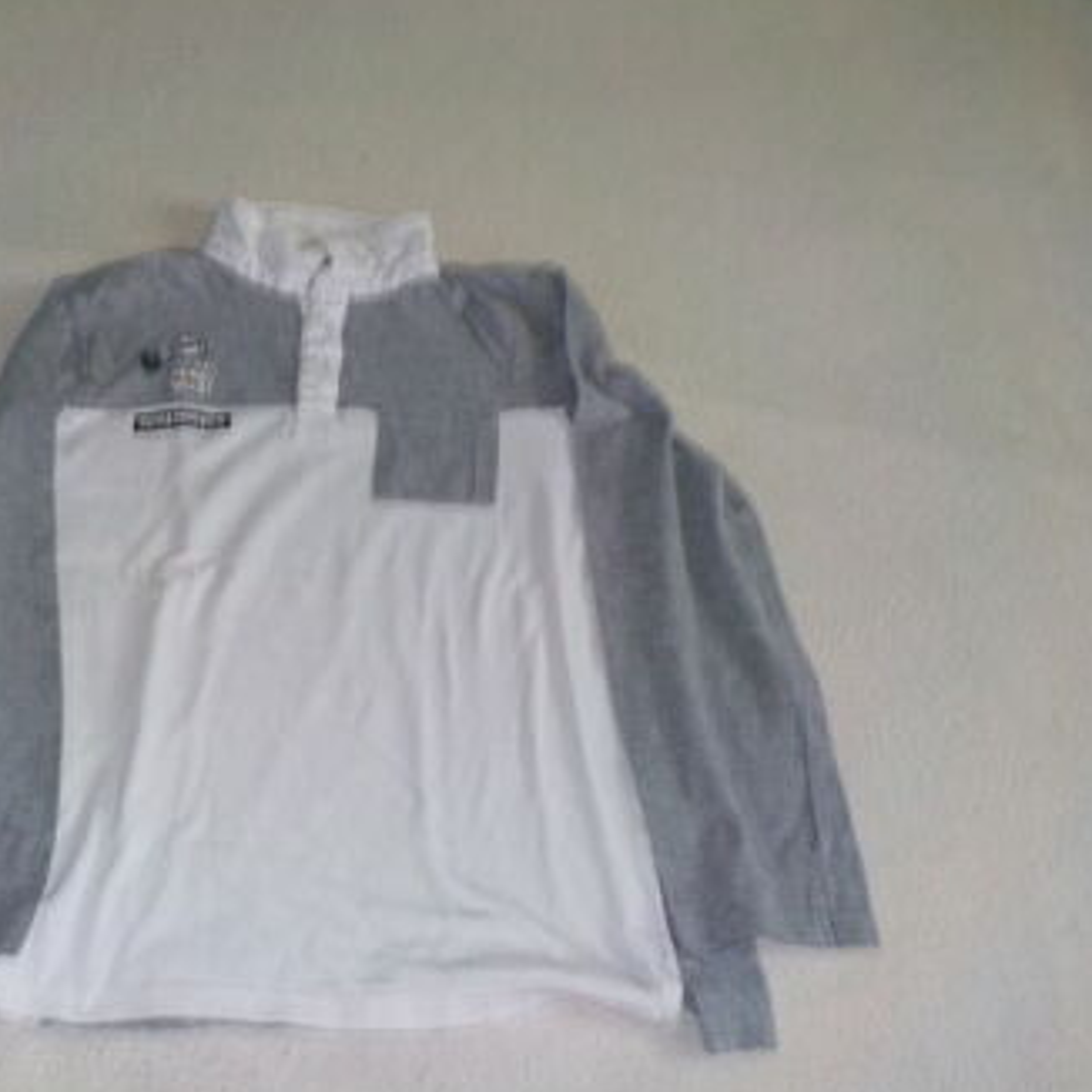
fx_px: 1392
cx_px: 301
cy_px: 506
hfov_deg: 41.8
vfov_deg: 42.8
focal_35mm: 39
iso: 200
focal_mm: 4.1
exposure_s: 1/30
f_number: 3.3
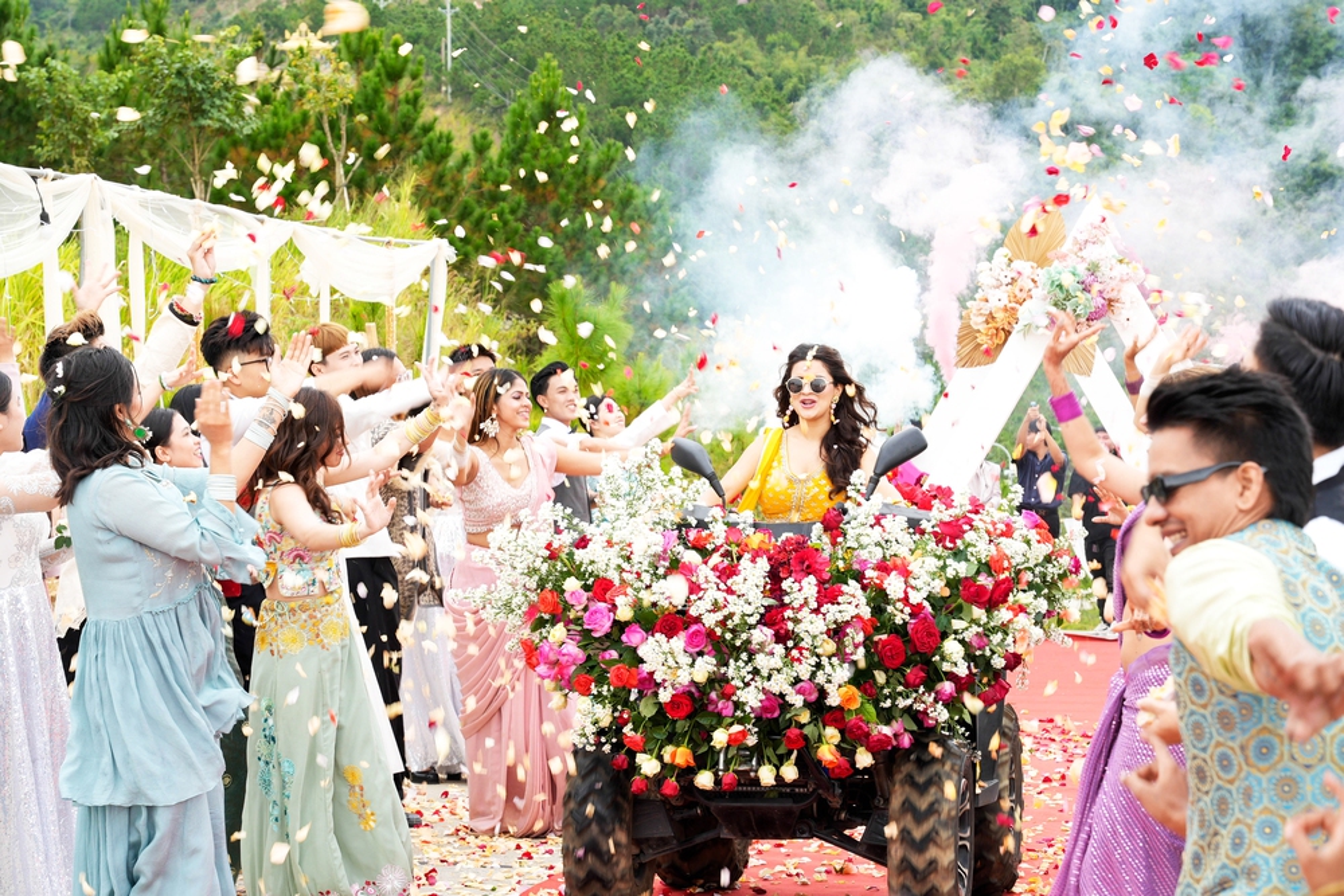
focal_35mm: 105
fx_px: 3920
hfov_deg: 19.5
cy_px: 448
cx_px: 672
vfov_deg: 13.0
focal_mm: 70
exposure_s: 1/100
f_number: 6.3
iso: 160
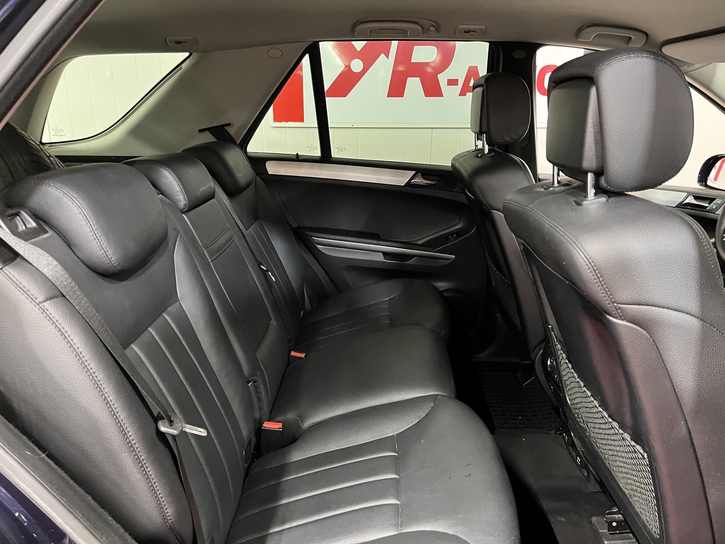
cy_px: 272
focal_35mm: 26
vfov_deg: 53.1
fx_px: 545
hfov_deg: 67.3
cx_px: 362
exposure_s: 1/33
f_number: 1.6
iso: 640
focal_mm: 5.1
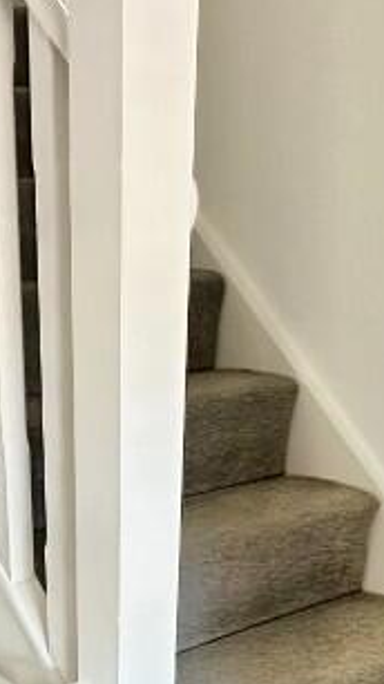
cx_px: 25
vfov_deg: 36.8
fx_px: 924
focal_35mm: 51
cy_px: 671
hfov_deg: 22.8
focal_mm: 2.22
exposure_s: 1/60
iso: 640
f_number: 2.2
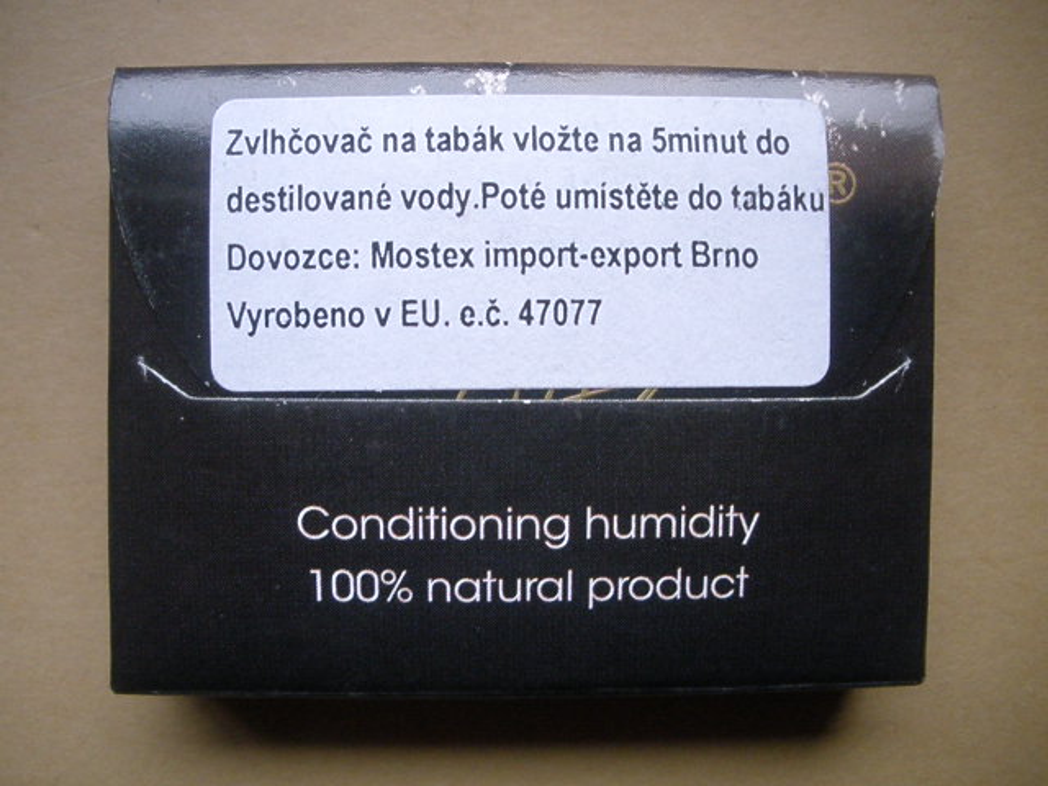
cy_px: 393
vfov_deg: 39.7
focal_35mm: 36
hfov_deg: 51.4
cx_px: 524
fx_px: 1090
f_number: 3.5
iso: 640
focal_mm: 6.3
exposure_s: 1/100
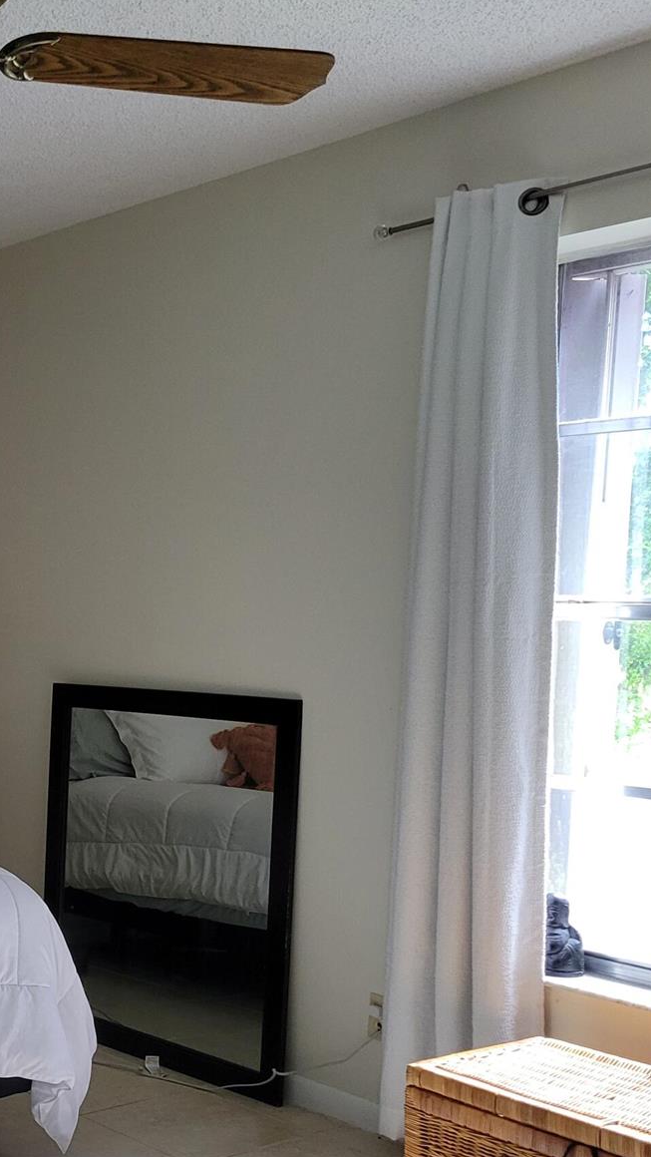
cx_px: -134
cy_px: 761
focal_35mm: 50
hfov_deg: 22.1
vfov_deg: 40.9
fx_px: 1534
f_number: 1.8
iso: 250
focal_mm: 5.4
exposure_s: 1/120
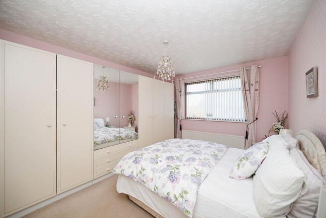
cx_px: 163
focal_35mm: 14
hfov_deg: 104.2
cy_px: 109
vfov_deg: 81.2
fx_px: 127
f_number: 4.5
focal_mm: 14
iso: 100
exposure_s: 1/80
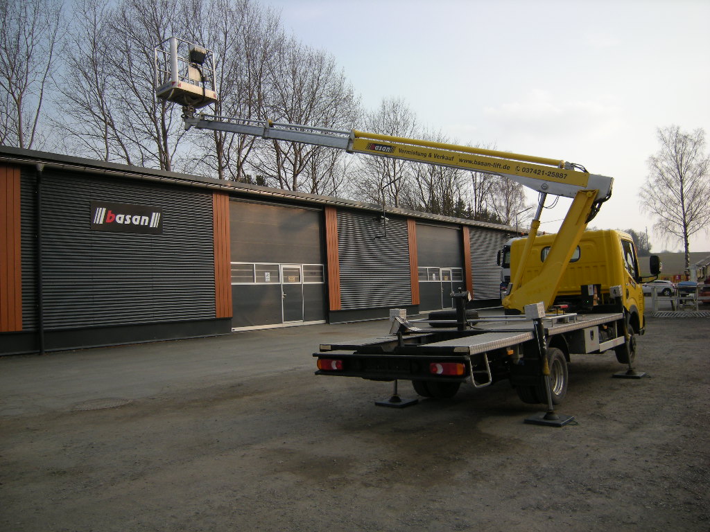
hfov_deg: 63.4
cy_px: 266
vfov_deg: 49.7
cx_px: 355
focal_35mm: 28
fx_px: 574
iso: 64
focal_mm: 4.7
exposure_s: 1/540
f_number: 2.8
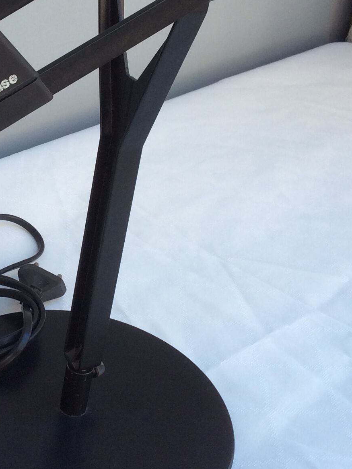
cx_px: 59
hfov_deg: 20.4
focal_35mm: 71
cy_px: 200
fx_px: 962
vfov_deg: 27.4
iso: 32
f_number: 2.4
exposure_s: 1/183
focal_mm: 3.3
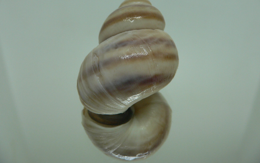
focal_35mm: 38
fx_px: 269
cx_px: 128
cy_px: 71
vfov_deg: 33.5
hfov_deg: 51.5
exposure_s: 1/60
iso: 100
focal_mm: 4.6
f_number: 2.8
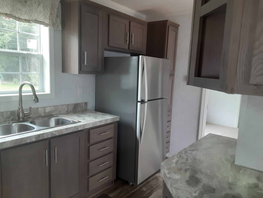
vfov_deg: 51.4
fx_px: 205
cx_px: 132
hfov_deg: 65.3
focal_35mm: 27
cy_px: 99
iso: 125
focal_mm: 2.91
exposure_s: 1/60
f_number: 1.9
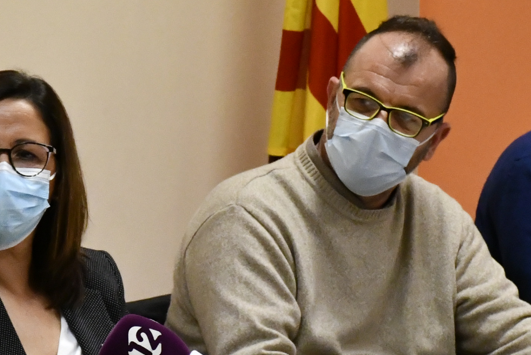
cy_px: 269
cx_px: 97
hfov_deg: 6.2
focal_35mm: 334
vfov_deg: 4.1
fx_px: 4927
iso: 5000
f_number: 6.3
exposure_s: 1/200
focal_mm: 75
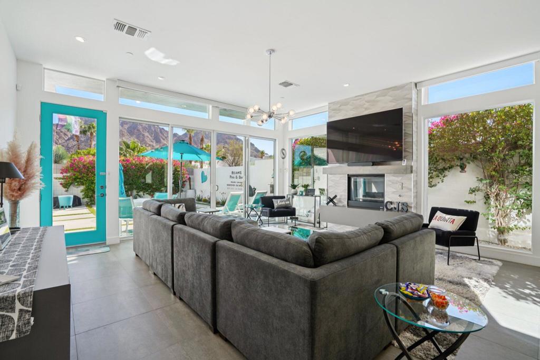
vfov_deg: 73.7
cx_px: 270
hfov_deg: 96.8
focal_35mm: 16
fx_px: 240
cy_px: 180
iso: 100
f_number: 8
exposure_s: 1/40
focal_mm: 16
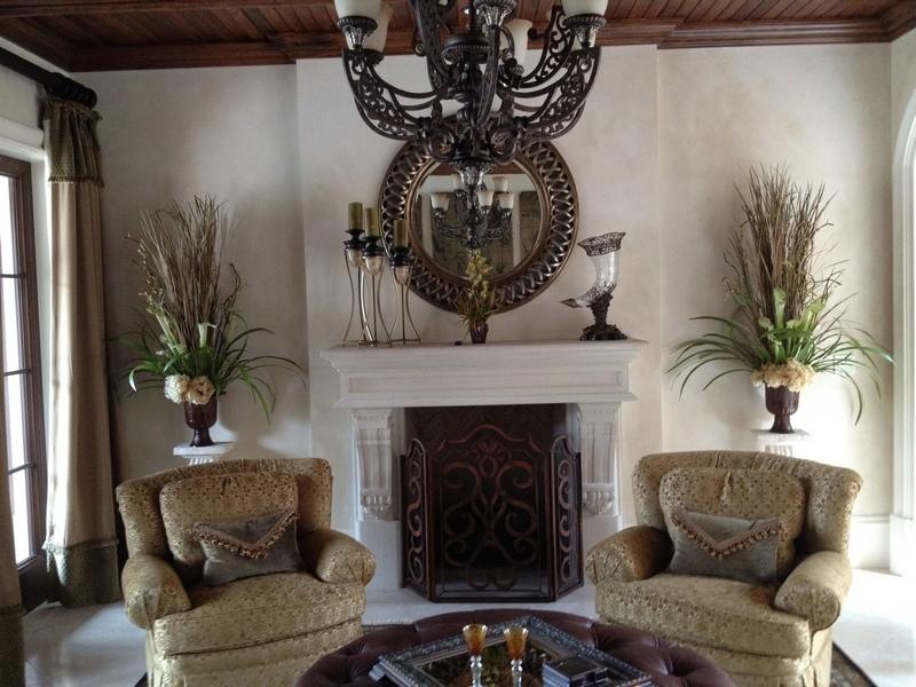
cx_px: 458
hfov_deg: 52.6
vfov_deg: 40.7
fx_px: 926
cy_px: 344
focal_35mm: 35
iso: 250
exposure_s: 1/20
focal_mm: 4.28
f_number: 2.4
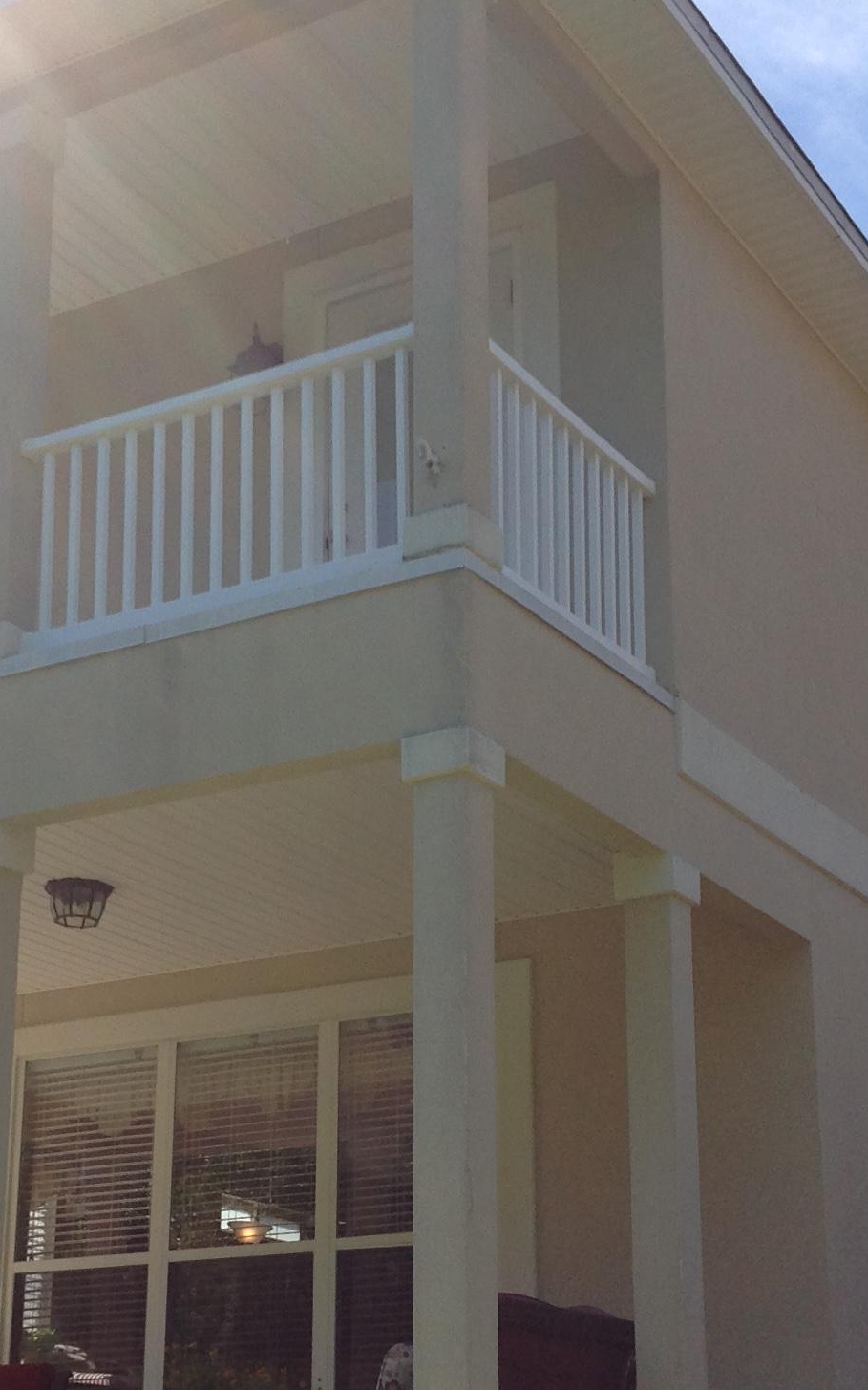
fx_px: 2499
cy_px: 853
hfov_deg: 19.7
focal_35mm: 66
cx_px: 357
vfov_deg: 31.0
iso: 50
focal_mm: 4.28
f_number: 2.4
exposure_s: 1/1259
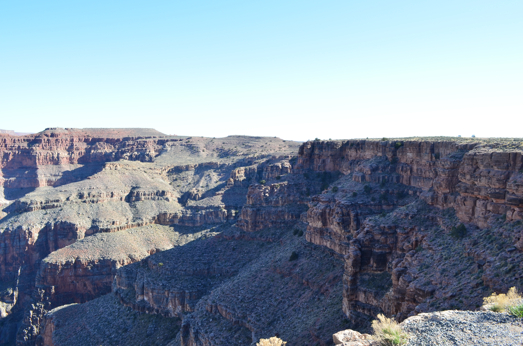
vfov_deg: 39.8
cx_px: 262
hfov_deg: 57.3
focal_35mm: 33
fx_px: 478
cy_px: 173
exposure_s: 1/125
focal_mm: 22
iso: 200
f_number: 11
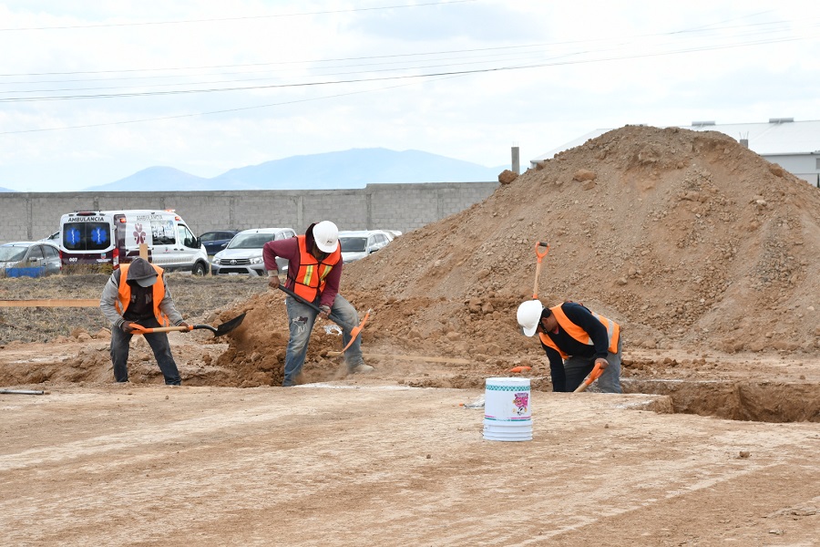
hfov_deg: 21.9
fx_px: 2118
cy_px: 274
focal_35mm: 93
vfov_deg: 14.7
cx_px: 410
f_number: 7.1
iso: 400
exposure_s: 1/250
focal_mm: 62
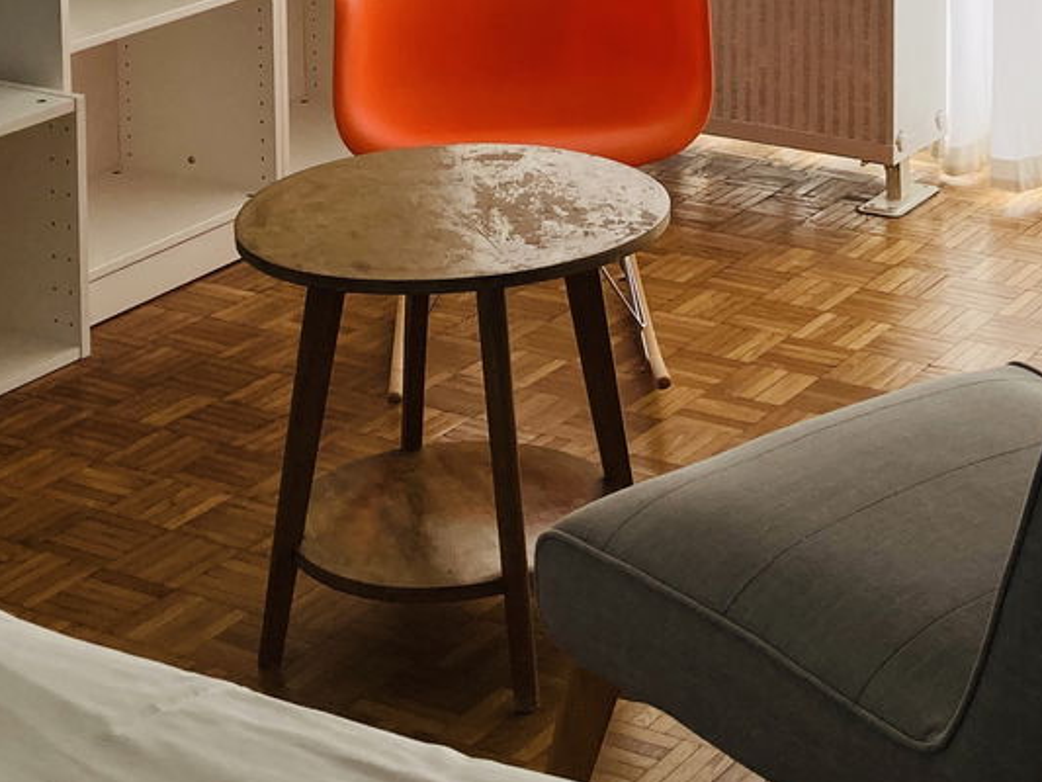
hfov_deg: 23.0
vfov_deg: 16.2
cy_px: -346
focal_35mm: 84
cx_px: 805
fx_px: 2529
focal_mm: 3.99
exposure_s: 1/121
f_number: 1.8
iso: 25
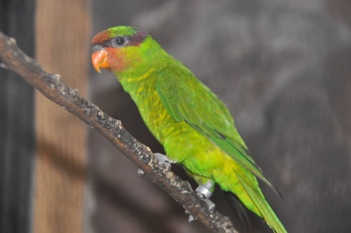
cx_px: 176
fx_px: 1753
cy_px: 116
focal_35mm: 180
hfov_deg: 11.4
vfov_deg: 7.6
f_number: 5.6
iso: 1000
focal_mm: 120
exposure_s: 1/60
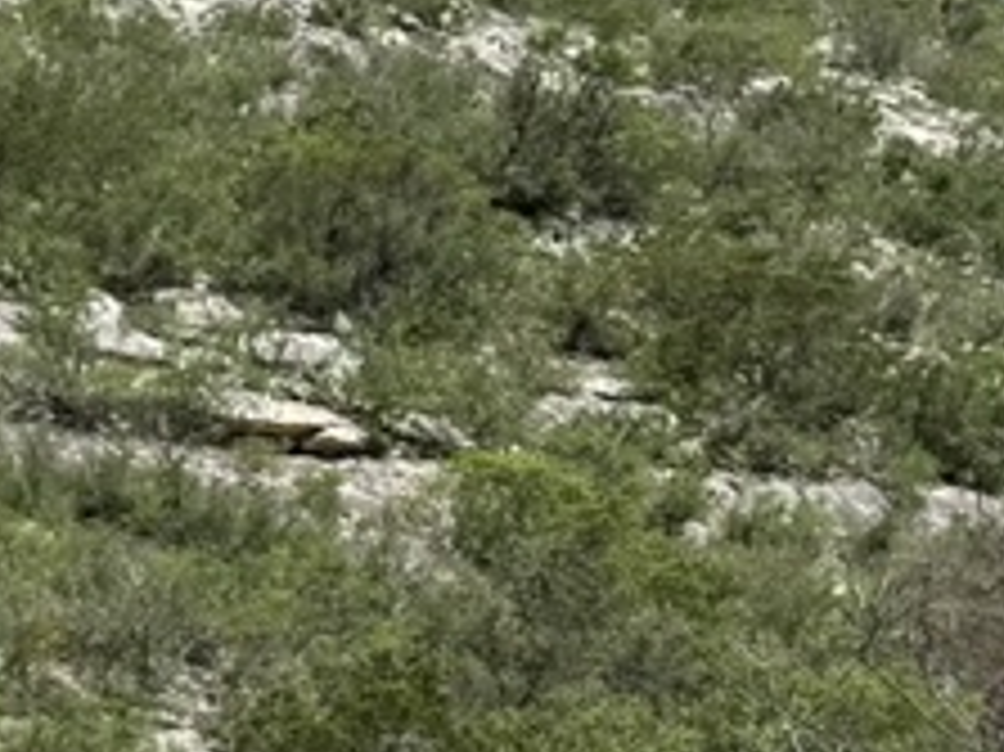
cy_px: 838
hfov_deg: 11.8
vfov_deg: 9.5
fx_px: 4493
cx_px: -779
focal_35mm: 155
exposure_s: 1/4405
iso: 80
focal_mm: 6.76
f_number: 1.78
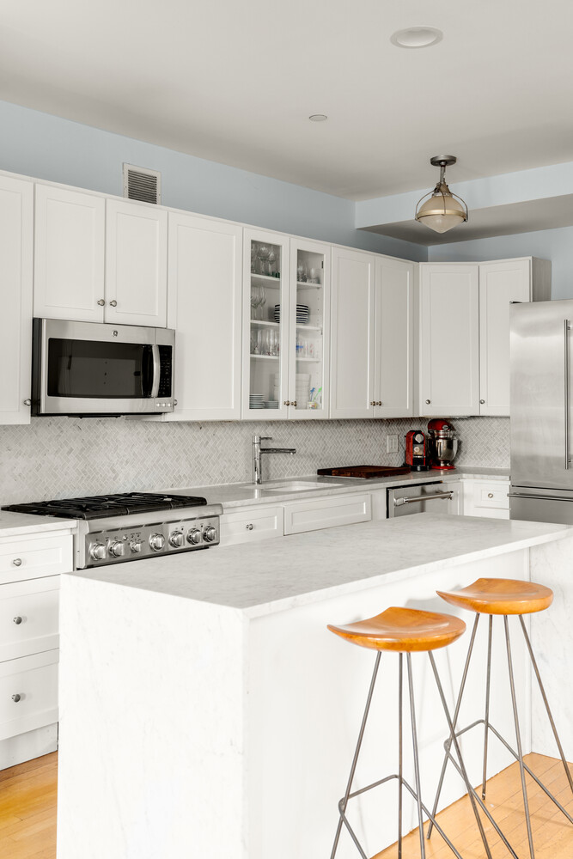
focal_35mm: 35
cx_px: 286
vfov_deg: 54.4
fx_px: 835
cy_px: 430
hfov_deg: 37.9
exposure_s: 1/4
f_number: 5.6
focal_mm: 35
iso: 320
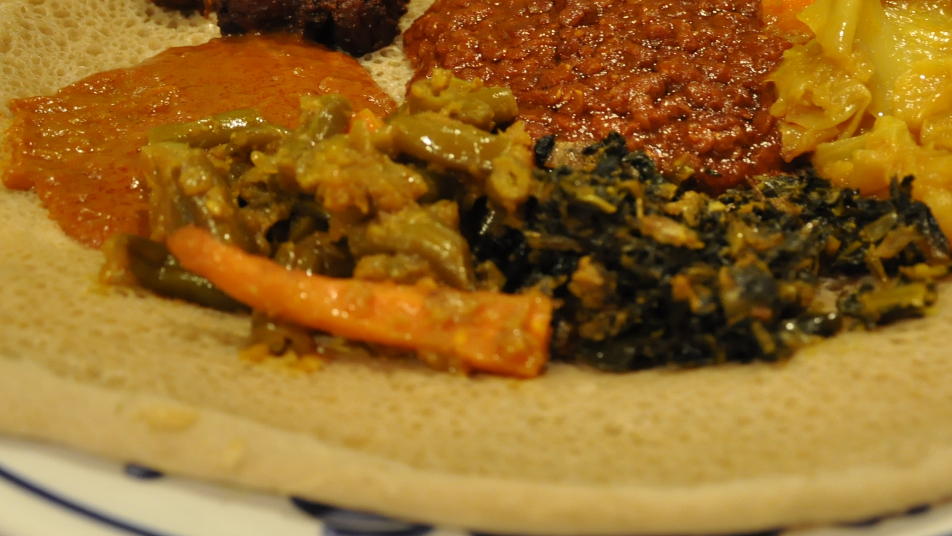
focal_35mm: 59
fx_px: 1488
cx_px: 597
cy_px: 64
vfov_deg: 20.1
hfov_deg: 35.3
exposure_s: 1/15
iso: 1000
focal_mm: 21
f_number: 3.8
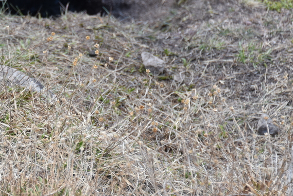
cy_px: 102
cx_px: 16
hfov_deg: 5.1
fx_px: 3282
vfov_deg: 3.4
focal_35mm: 403
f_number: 5.6
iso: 560
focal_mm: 190
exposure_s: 1/400
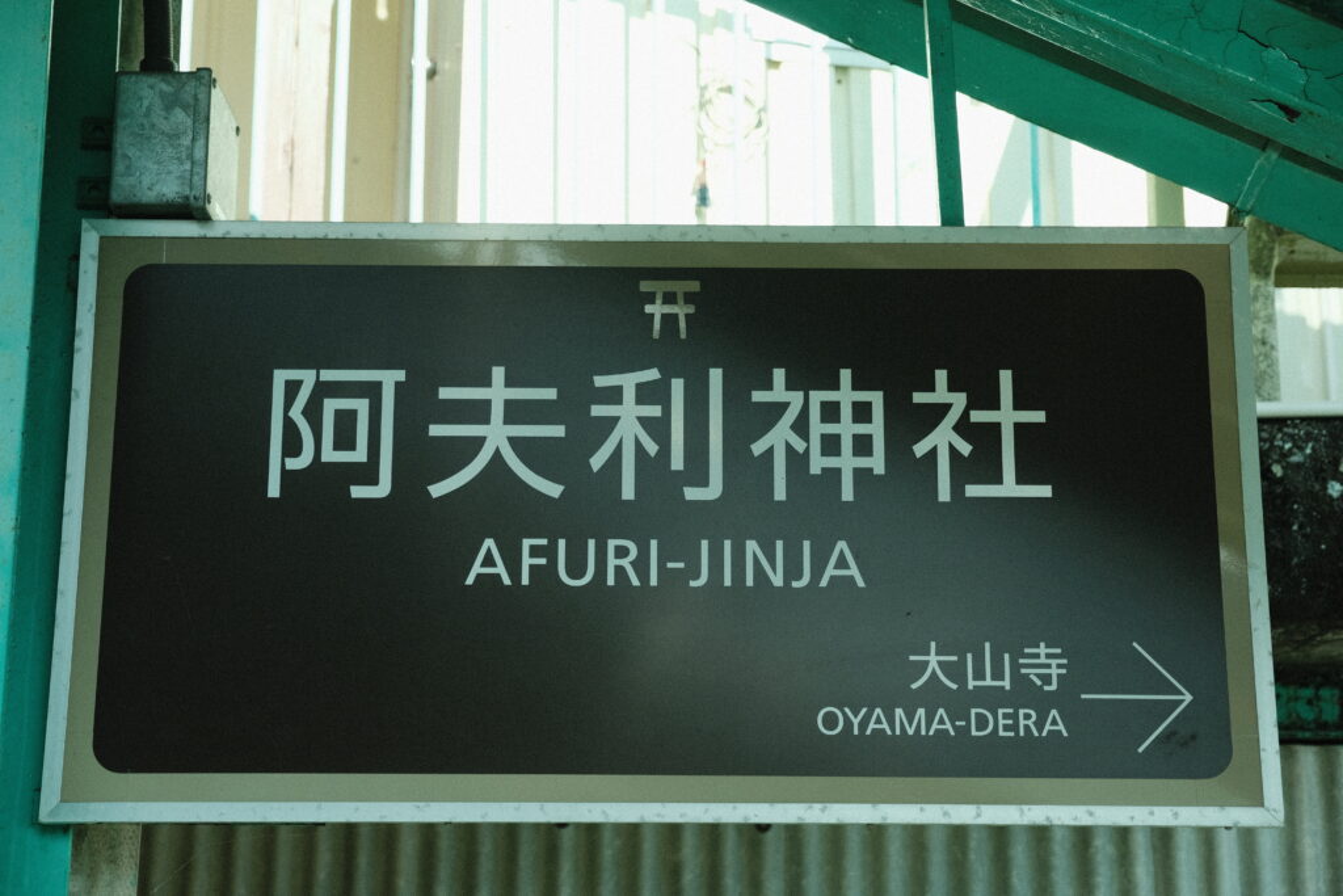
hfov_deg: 34.5
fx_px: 2164
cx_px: 672
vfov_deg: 23.4
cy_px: 448
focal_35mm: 58
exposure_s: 1/340
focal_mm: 38.8
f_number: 2.8
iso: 400
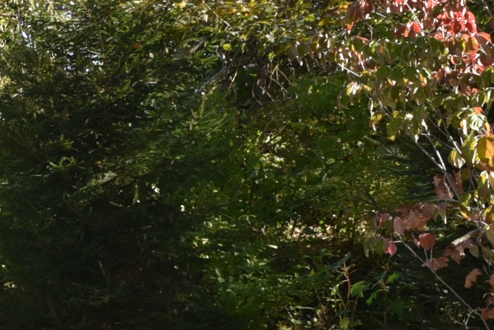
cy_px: 288
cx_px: -646
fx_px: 1386
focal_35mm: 101
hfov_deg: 14.4
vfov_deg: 13.5
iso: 360
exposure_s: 1/200
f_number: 10
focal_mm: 17
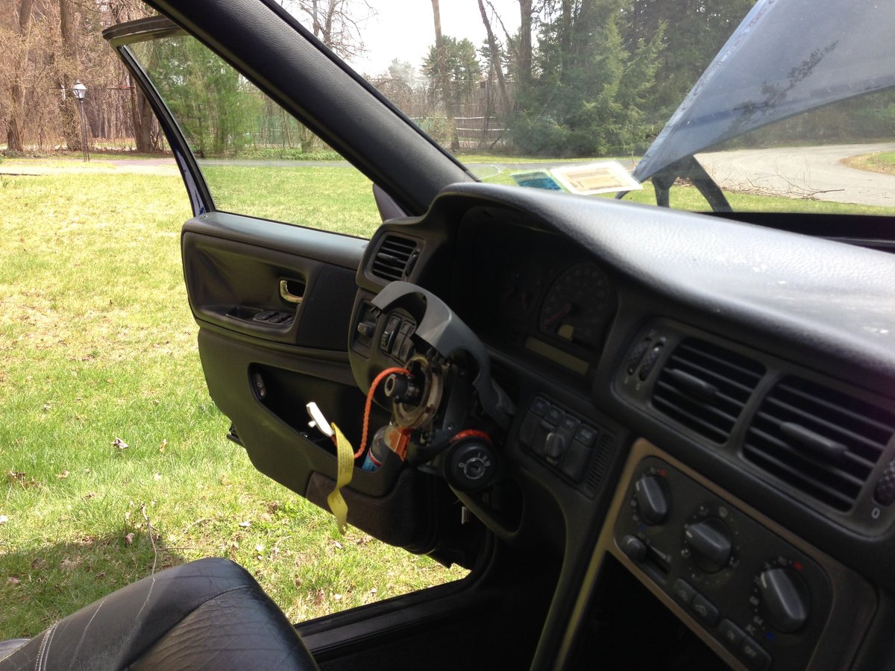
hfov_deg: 55.4
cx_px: 448
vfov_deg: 42.9
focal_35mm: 33
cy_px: 336
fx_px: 853
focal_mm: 4.13
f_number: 2.4
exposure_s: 1/229
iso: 50
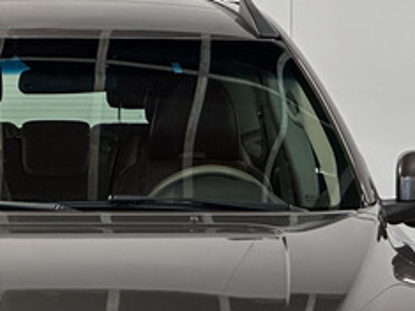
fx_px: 2552
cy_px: 315
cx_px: 69
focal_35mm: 213
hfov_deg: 9.3
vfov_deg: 6.9
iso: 320
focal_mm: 9
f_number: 2.8
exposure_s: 1/50
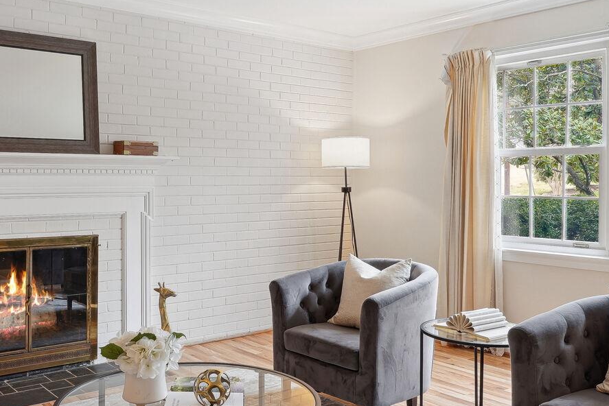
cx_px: 253
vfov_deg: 35.0
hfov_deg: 50.5
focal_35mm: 38
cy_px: 173
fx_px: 643
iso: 200
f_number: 8
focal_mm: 19.5
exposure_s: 1/6
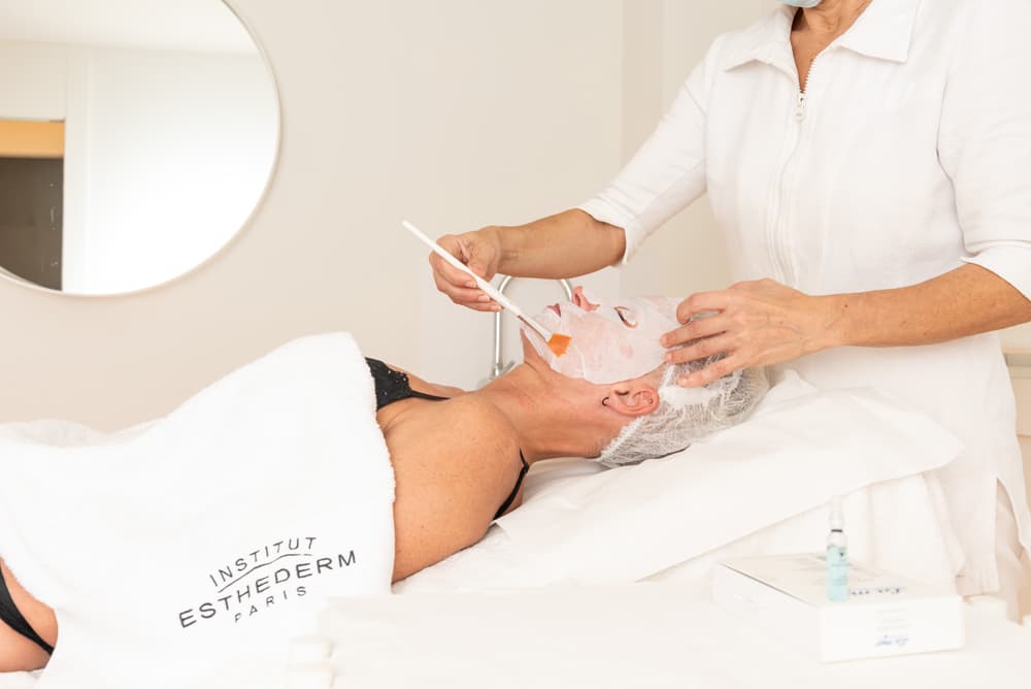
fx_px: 1003
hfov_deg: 54.4
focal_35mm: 35
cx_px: 516
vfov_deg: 37.9
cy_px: 344
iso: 200
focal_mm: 35
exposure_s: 1/60
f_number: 8
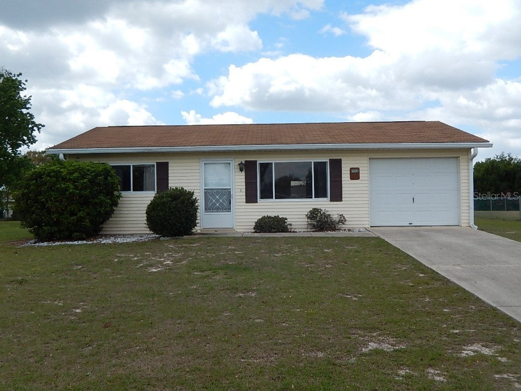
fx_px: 482
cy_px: 196
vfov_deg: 44.2
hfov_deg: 56.8
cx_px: 260
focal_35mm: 32
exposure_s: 1/1000
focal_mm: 5.7
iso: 125
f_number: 3.8
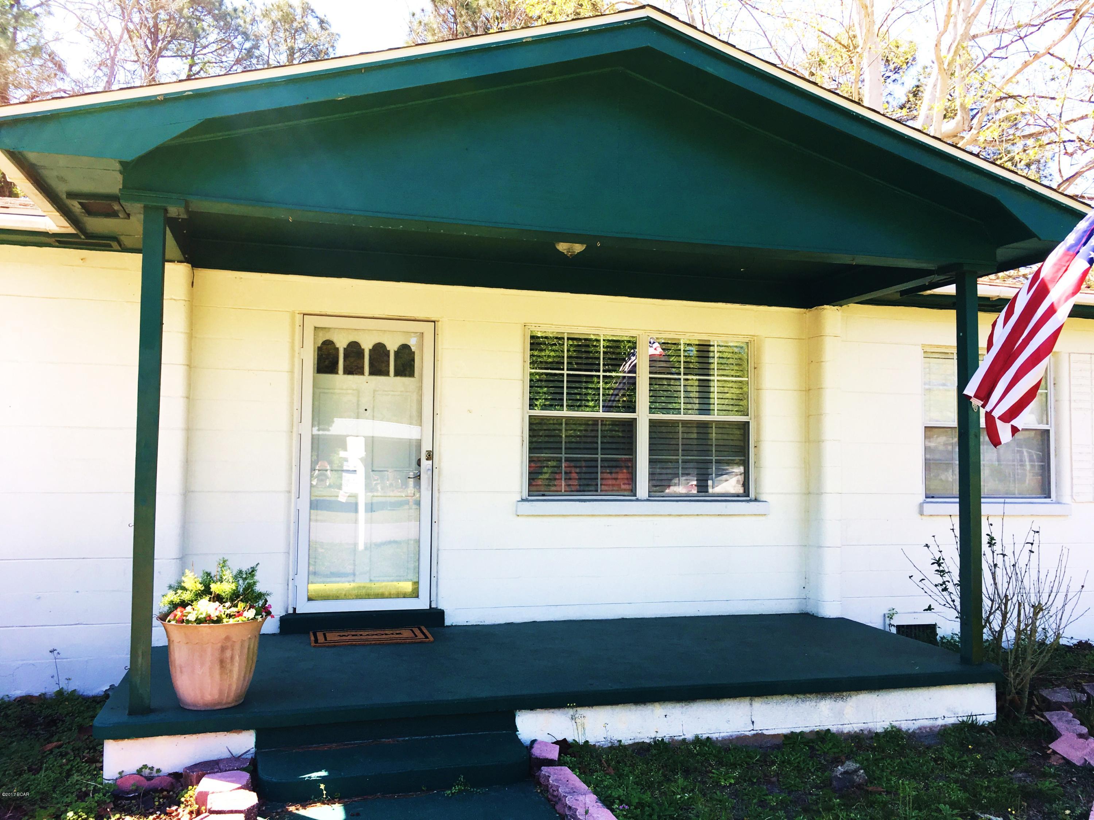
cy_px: 410
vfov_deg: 48.2
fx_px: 917
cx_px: 547
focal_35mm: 29
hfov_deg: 61.7
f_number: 2.2
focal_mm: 4.15
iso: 25
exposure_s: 1/381
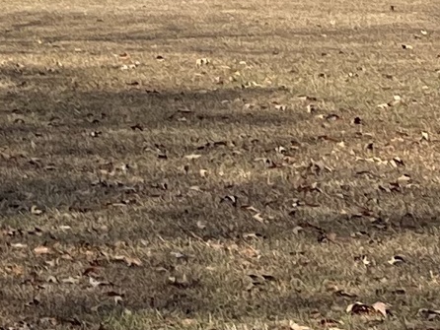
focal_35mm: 179
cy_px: -392
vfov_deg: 7.8
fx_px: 2276
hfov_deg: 9.4
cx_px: -734
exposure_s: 1/4115
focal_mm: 5.7
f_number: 1.5
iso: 50
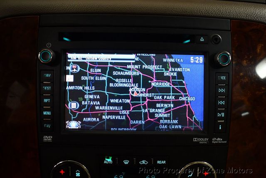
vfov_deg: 36.9
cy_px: 89
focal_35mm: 36
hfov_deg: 53.1
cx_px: 133
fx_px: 266
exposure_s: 1/125
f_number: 3.5
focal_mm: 18
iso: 1400
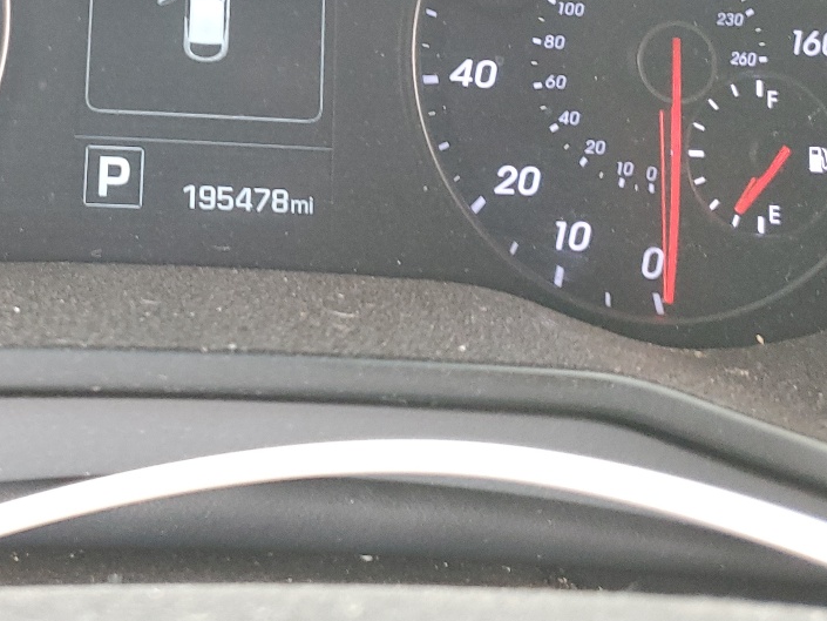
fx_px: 1410
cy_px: -47
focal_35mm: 59
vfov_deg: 23.4
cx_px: 178
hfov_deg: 31.9
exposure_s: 1/60.2
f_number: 1.5
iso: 130
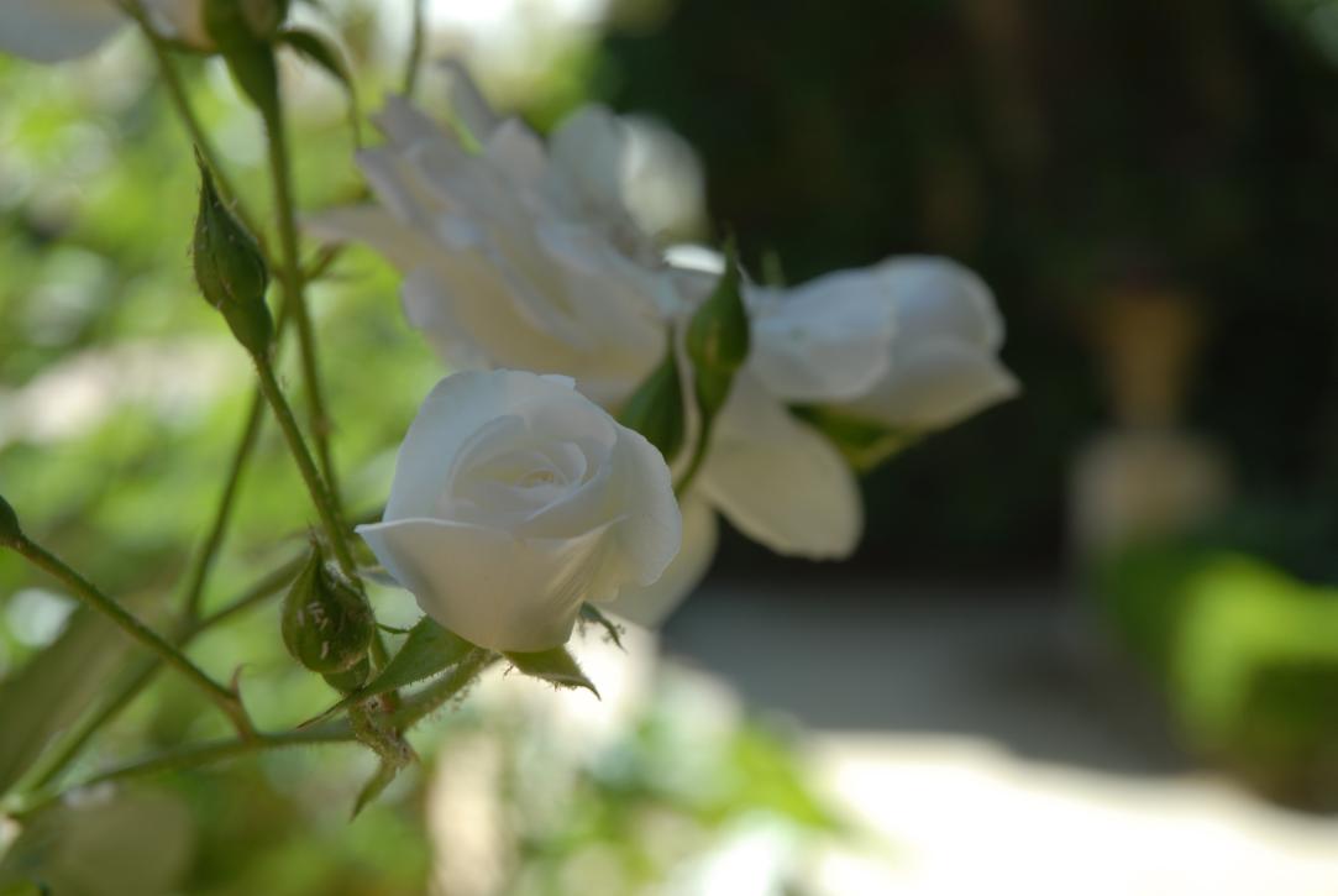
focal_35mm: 90
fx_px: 3349
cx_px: 669
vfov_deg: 15.2
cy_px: 448
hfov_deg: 22.6
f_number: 5.6
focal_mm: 60
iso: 100
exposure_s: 1/125
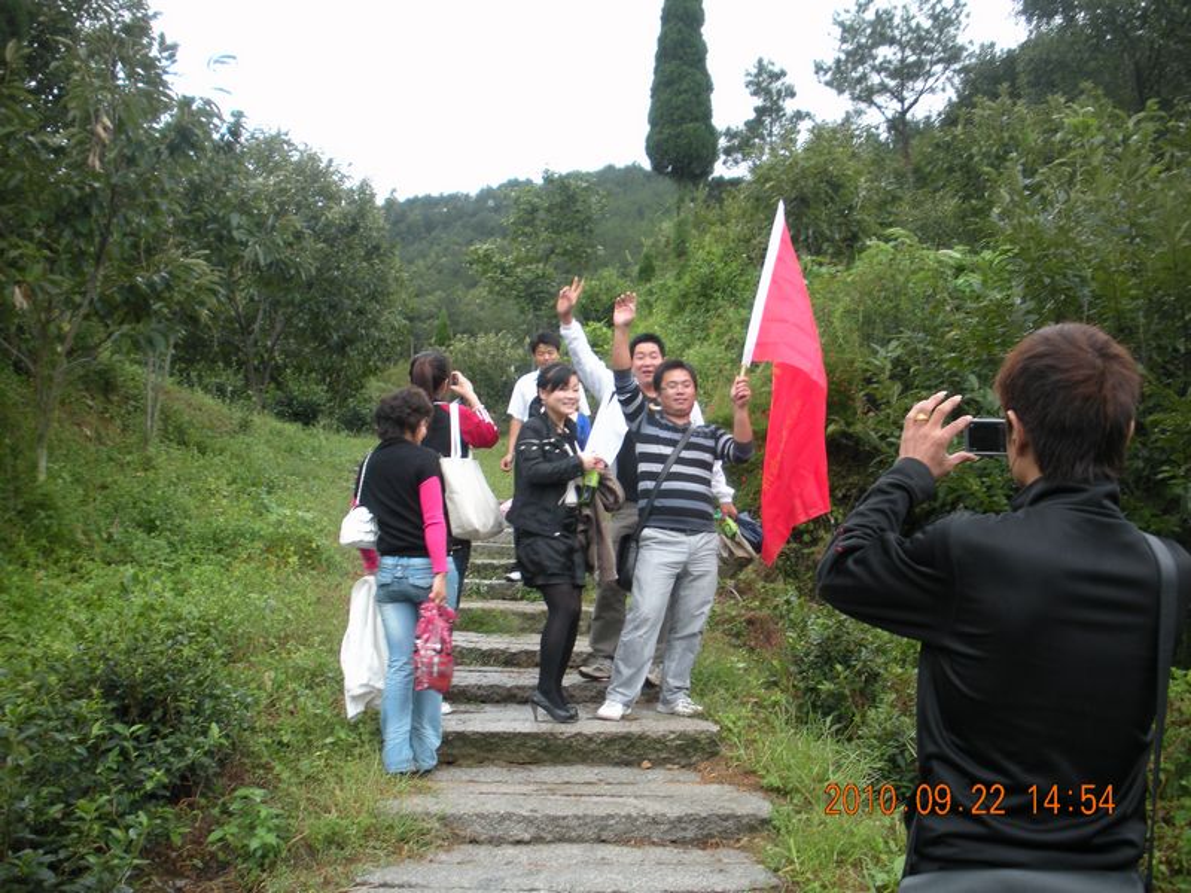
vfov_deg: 40.7
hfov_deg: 52.6
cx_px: 596
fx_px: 1204
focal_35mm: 35
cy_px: 446
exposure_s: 1/56.5
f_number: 3.5
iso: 87
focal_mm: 6.3
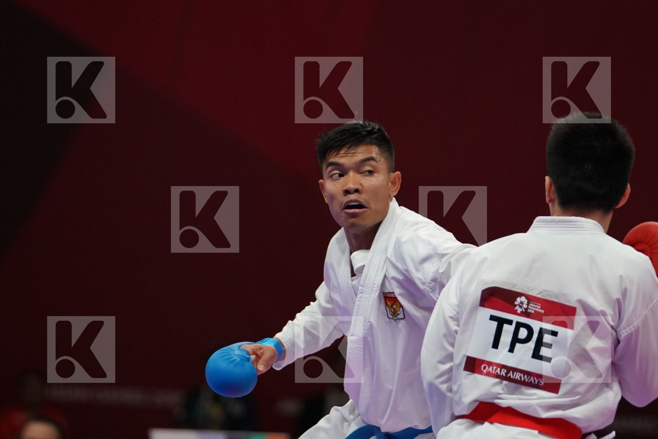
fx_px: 6634
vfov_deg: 3.8
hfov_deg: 5.7
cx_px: 329
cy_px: 220
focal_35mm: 363
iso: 2500
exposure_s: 1/1000
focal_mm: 242
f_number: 4
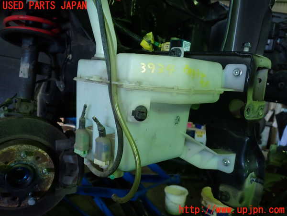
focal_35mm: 30
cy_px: 108
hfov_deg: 60.0
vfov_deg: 46.8
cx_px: 144
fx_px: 249
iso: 200
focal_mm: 5.4
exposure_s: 1/60
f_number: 2.3
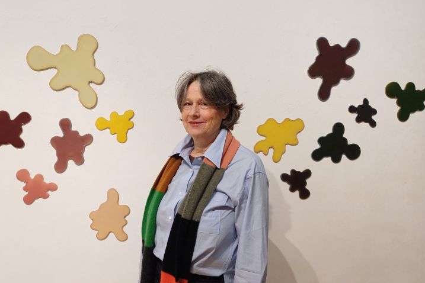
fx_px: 342
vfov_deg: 45.0
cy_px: 144
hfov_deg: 63.6
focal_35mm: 29
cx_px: 194
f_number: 1.8
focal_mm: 4.65
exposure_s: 1/50
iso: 64
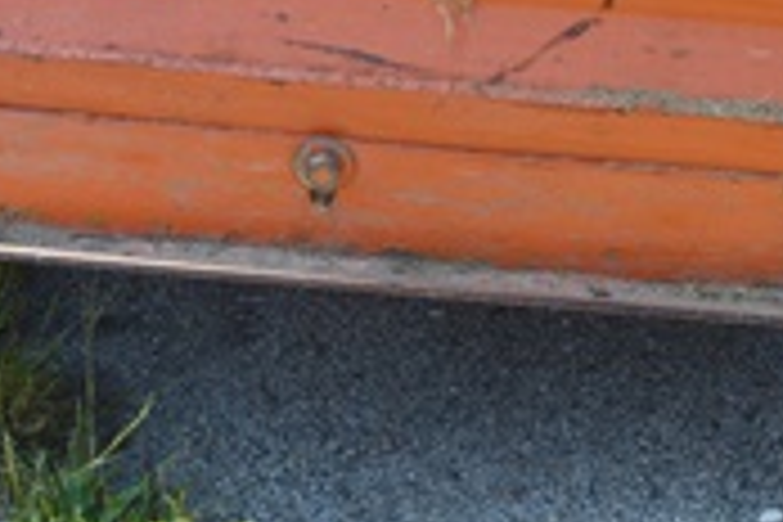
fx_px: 2479
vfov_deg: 11.4
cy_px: -306
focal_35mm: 114
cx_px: 760
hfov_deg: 17.6
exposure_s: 1/250
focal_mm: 22
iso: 140
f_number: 8
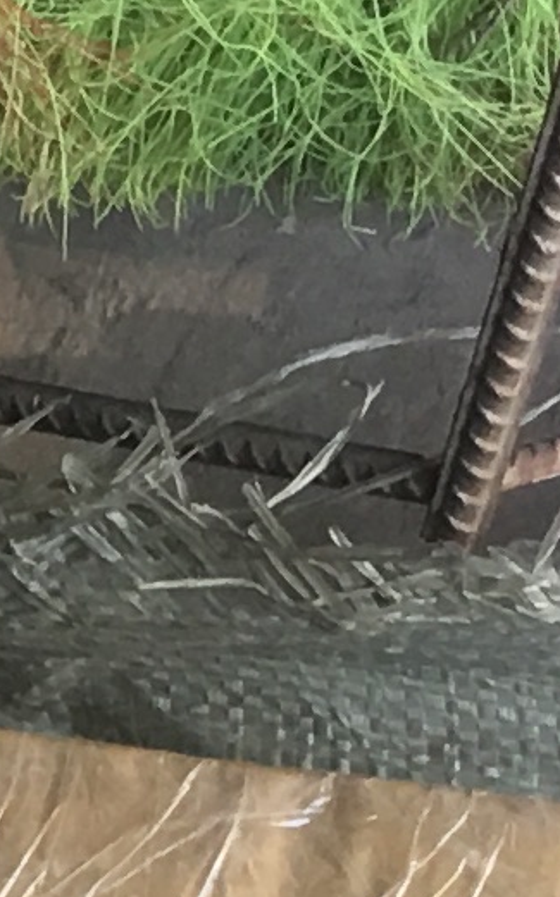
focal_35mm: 238
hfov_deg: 5.3
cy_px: 1980
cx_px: -1015
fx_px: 5820
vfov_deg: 8.3
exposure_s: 1/33
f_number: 2.2
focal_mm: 4.15
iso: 25
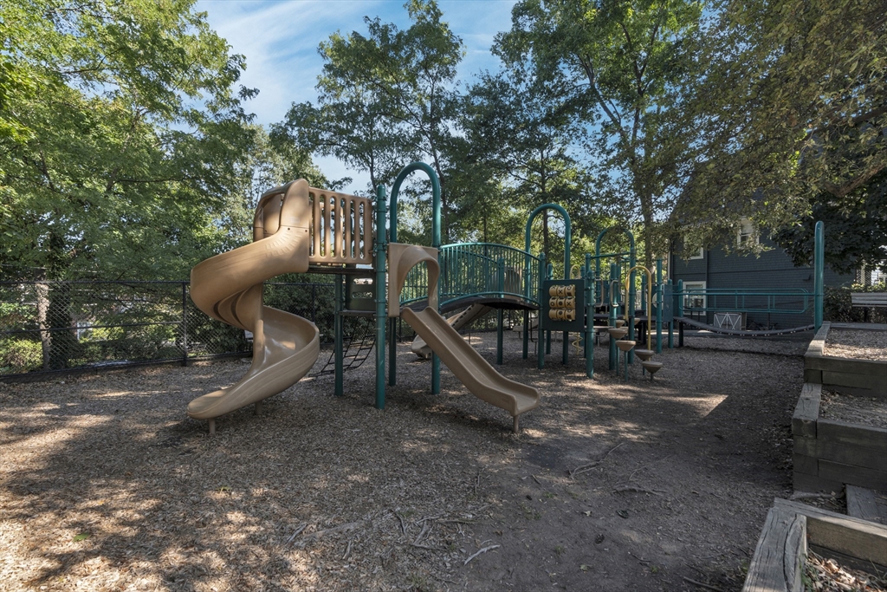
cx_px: 444
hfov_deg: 96.7
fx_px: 394
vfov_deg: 73.8
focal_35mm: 16
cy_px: 296
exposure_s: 1/40
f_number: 11
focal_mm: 16
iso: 320
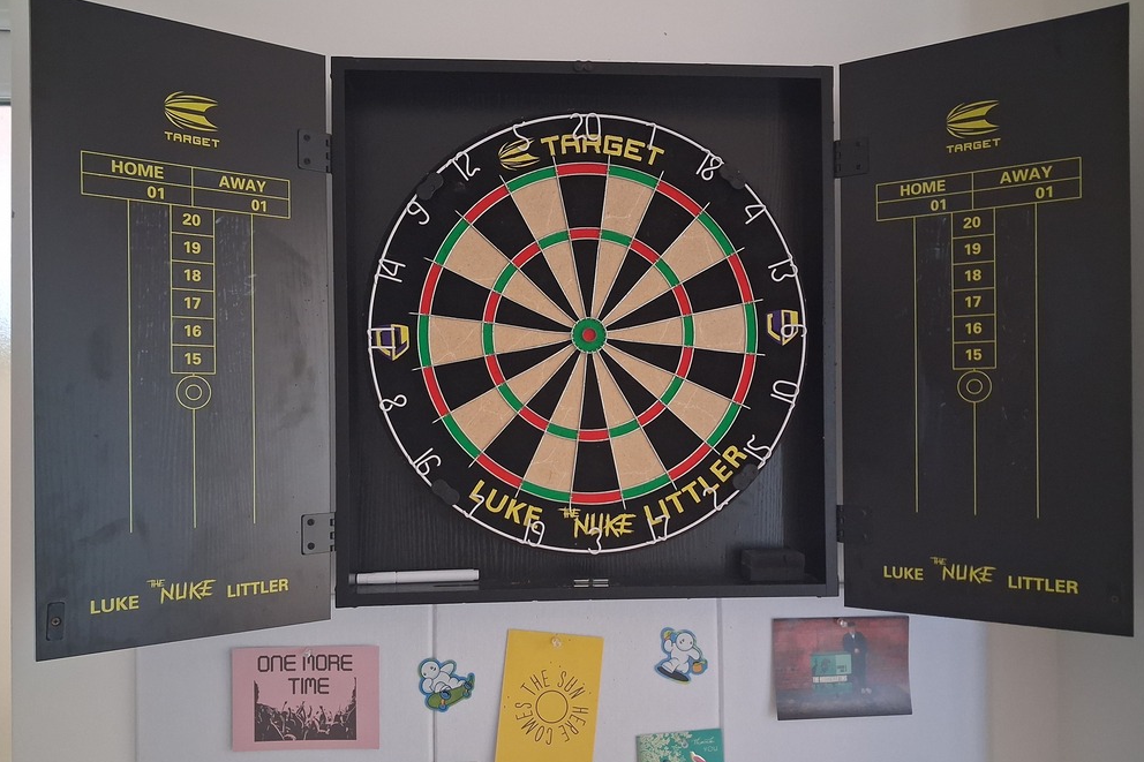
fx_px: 921
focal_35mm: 29
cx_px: 567
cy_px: 420
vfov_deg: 44.9
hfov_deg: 63.7
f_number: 1.8
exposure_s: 1/25
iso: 640
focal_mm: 4
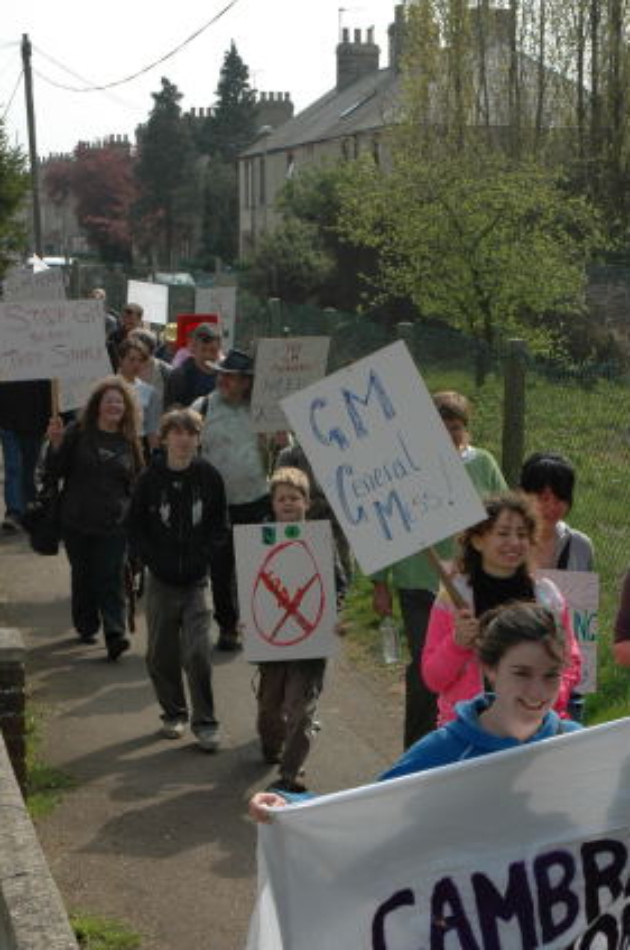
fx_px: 2029
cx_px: 402
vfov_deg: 26.3
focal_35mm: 77
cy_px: 609
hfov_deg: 17.6
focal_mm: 34
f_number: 10
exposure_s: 1/320
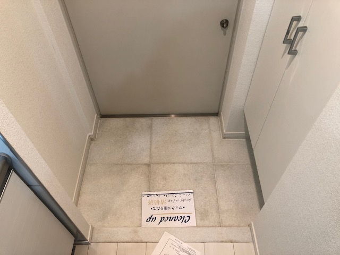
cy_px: 128
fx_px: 275
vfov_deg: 49.7
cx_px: 170
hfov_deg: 63.4
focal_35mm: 28
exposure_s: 1/17
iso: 40
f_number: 1.8
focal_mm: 3.99
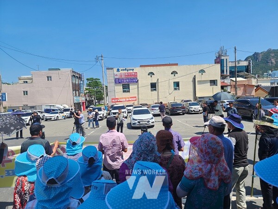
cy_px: 104
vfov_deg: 58.9
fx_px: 185
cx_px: 139
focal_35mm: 23
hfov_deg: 73.9
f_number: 1.8
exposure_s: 1/790
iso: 12
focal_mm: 6.4
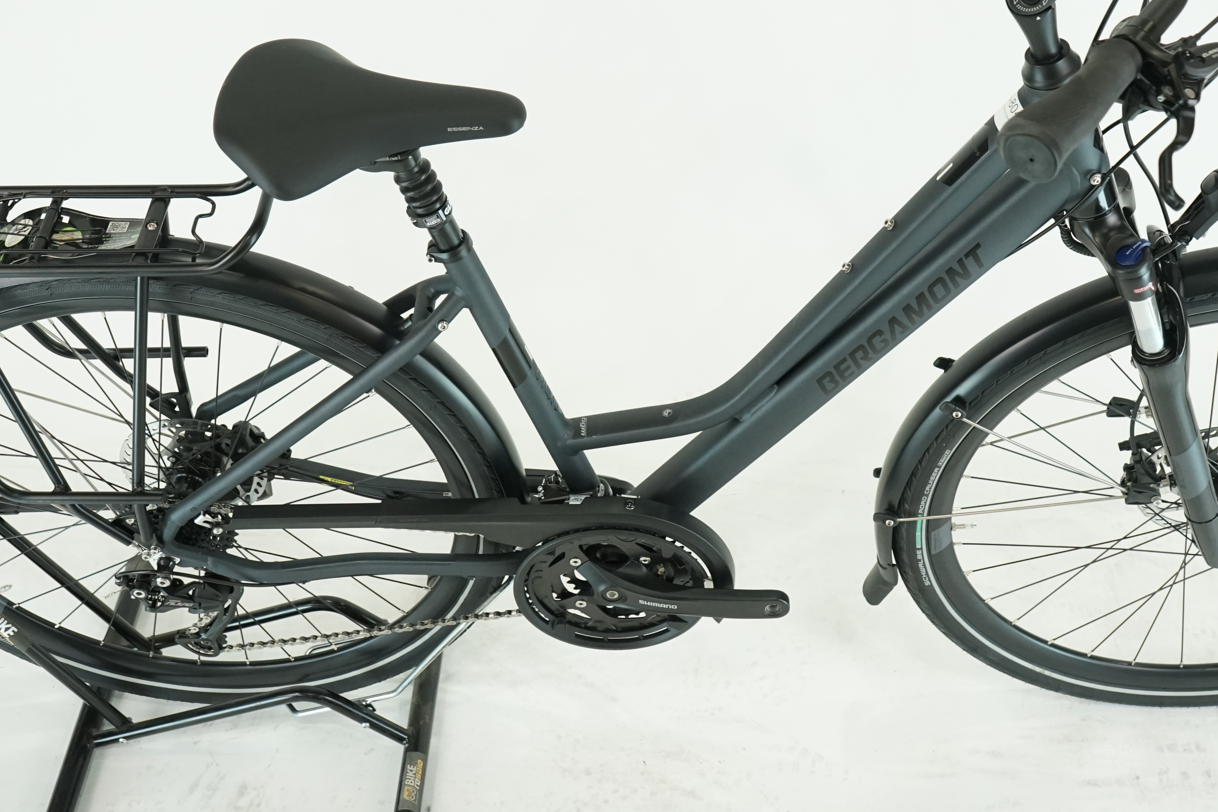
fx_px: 1590
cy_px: 236
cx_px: 672
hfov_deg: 41.9
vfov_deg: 28.4
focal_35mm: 47
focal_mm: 31
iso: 1600
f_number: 5.6
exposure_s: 1/200
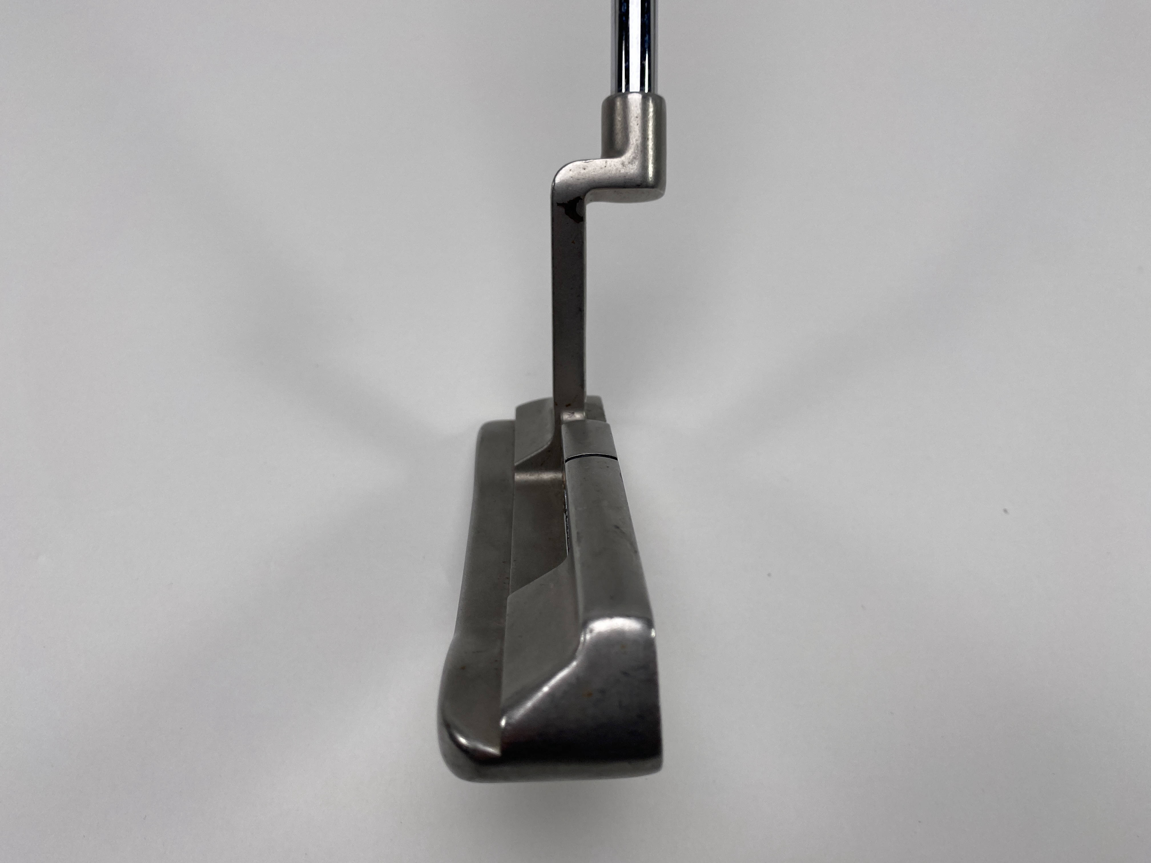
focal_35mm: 26
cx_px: 576
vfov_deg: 53.1
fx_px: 865
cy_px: 432
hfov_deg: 67.3
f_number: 1.8
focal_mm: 4.25
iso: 32
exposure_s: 1/536
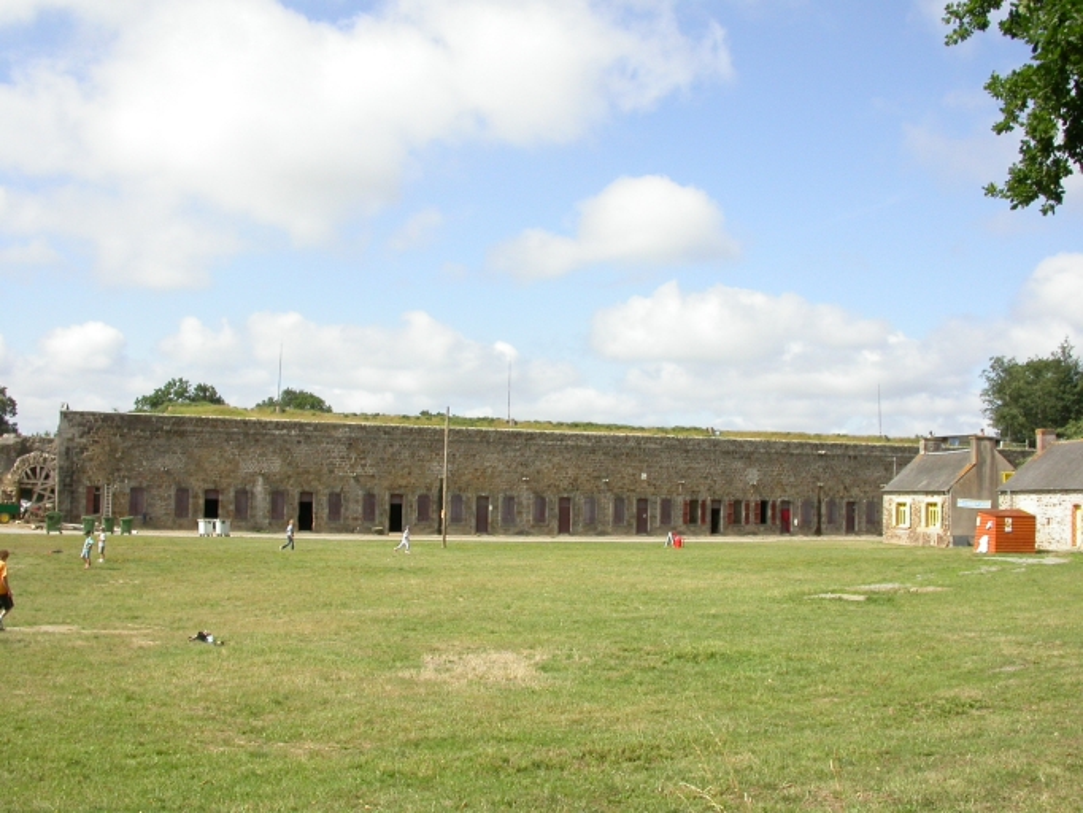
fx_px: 1189
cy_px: 406
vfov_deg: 37.7
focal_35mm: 38
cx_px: 542
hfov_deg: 49.0
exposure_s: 1/257
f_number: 7.5
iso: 100
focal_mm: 7.85
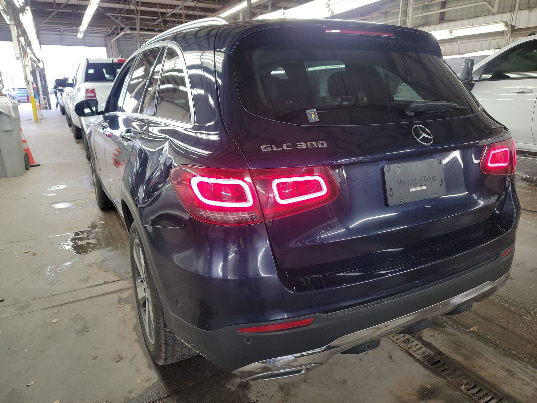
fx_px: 372
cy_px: 202
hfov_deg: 71.6
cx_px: 268
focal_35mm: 24
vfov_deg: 56.8
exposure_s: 1/59
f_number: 1.8
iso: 194
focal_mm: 6.7
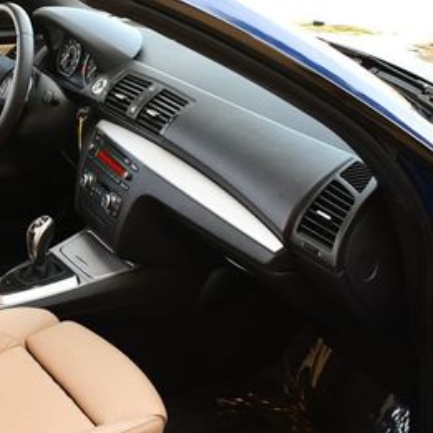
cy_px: 274
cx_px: -18
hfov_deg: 22.0
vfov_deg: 23.0
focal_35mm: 75
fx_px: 1061
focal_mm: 18
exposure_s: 1/250
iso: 400
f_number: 3.5
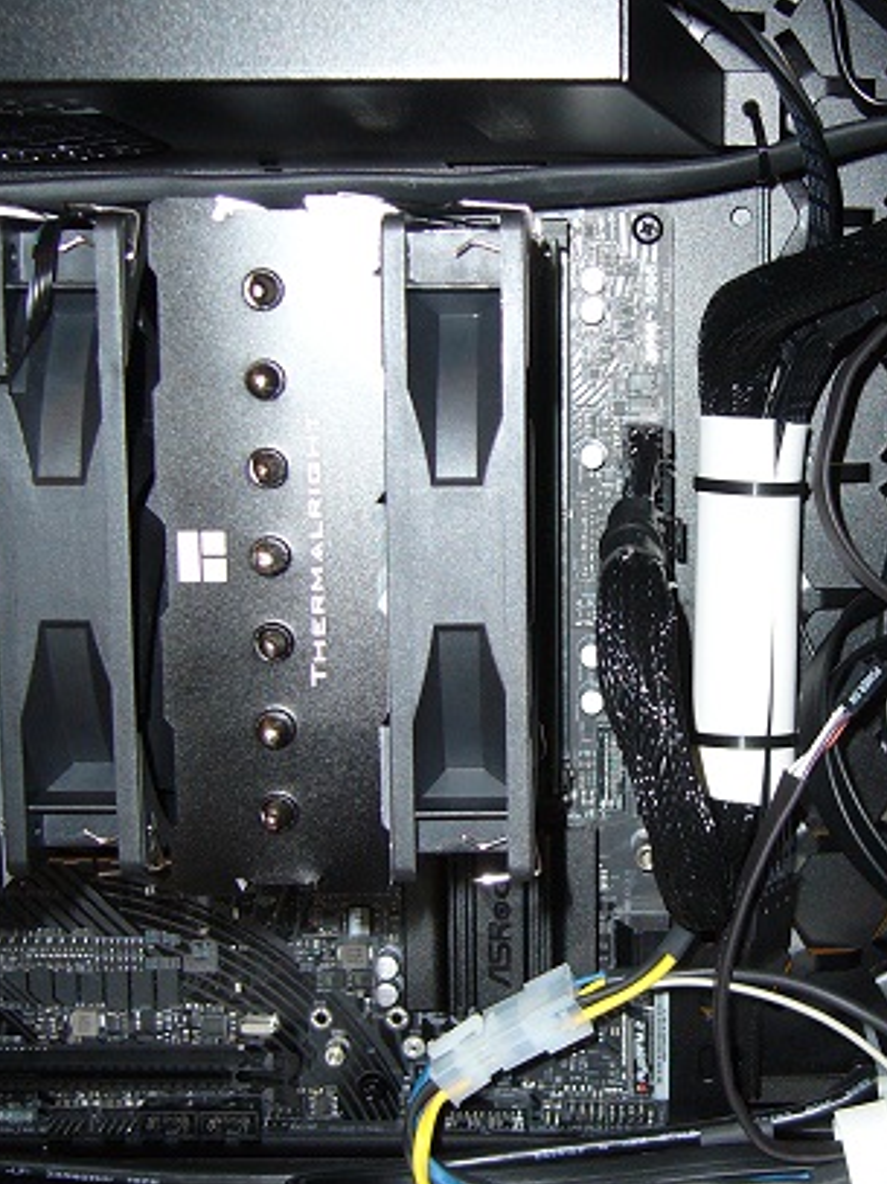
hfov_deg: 26.4
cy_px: 588
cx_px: 582
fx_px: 1880
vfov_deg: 34.9
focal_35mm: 55
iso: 100
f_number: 2.8
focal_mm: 5.8
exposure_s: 1/30
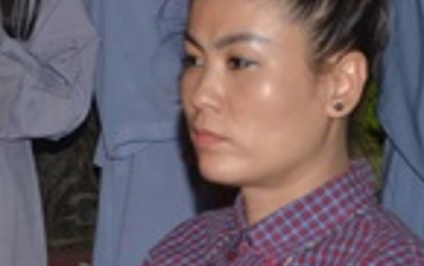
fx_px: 2059
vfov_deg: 7.4
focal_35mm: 178
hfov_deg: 11.4
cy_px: 151
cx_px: -137
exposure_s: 1/60
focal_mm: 26
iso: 1000
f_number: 5
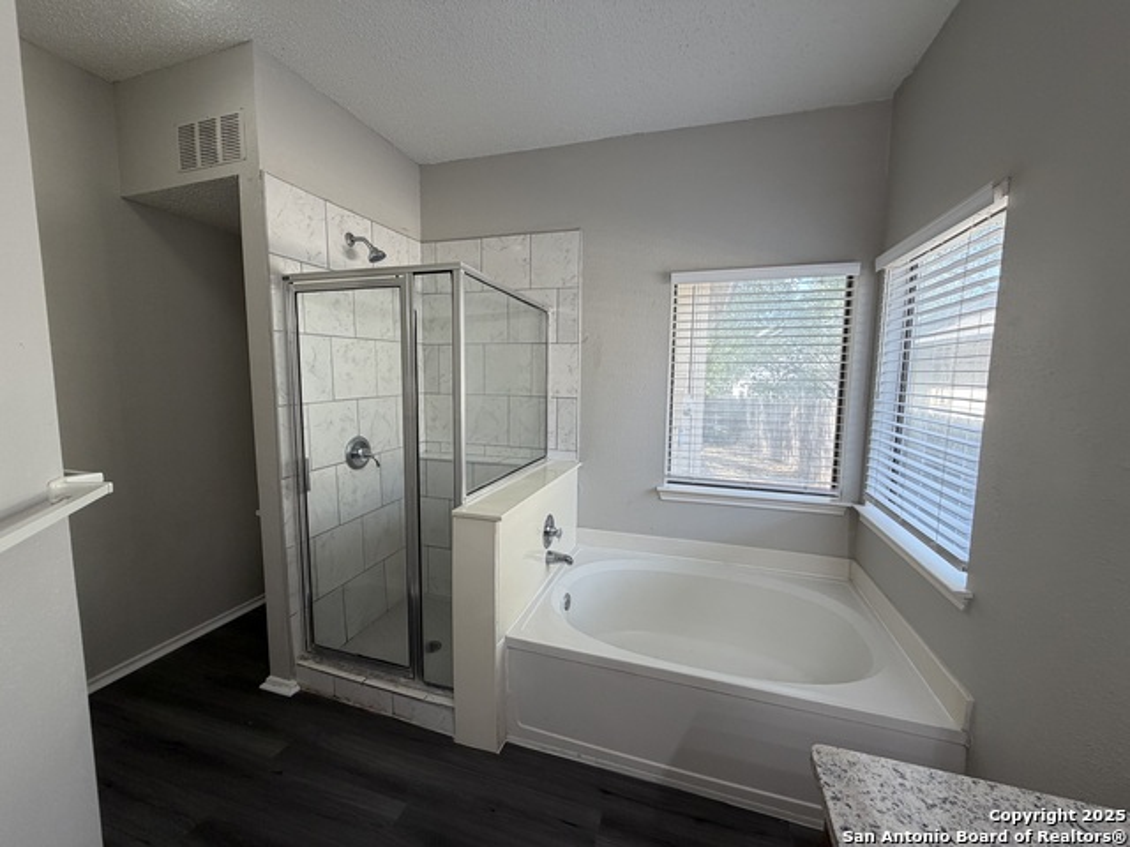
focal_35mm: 14
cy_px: 424
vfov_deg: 85.7
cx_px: 565
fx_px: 457
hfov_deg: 102.1
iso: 125
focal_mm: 2.22
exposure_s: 1/120
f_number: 2.2
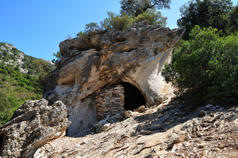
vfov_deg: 47.8
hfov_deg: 67.4
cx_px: 119
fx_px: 178
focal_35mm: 27
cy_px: 79
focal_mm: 18
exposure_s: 1/320
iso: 400
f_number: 10
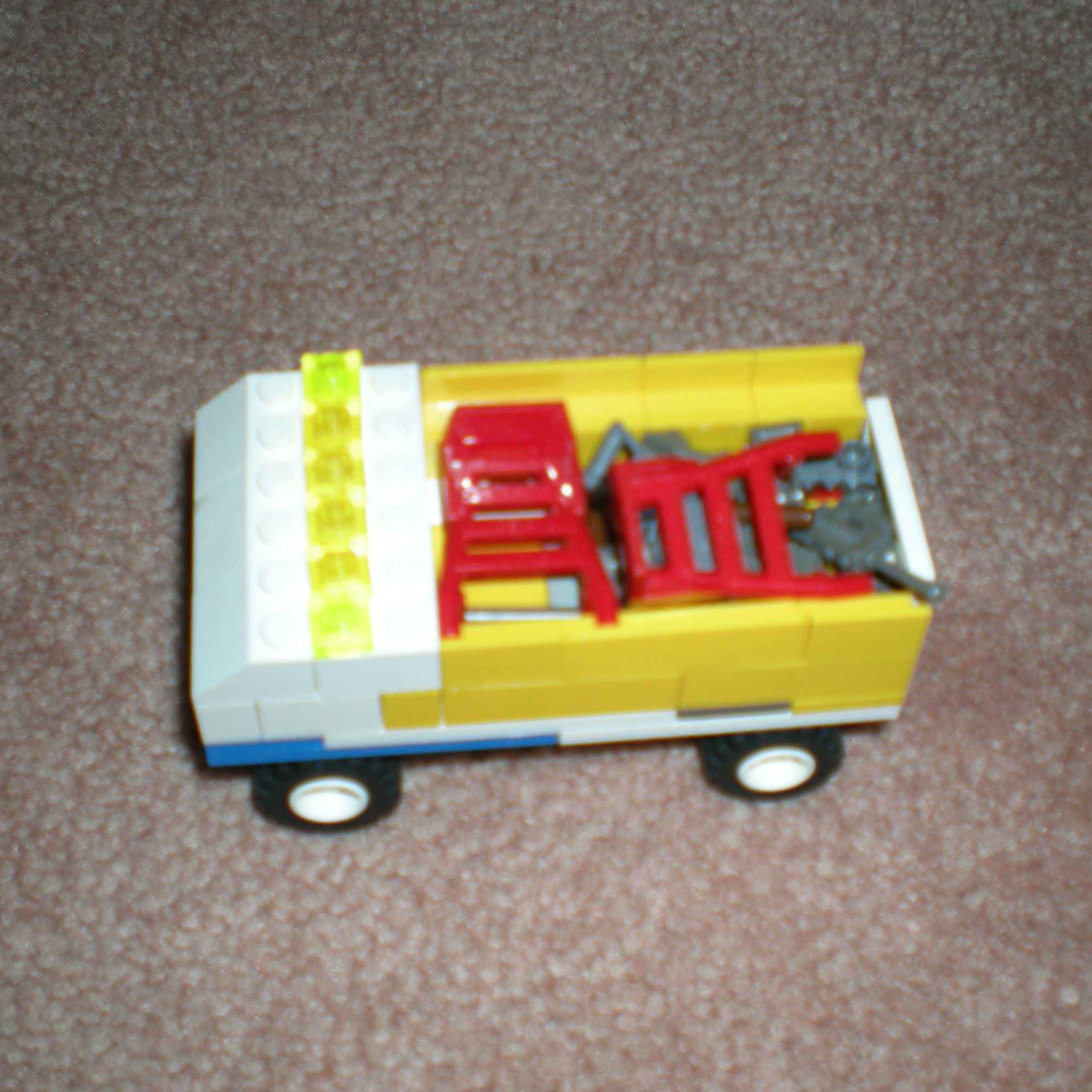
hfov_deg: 33.4
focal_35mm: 51
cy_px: 524
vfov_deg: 33.4
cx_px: 593
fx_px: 1820
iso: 64
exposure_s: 1/60
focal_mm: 6.3
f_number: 3.1
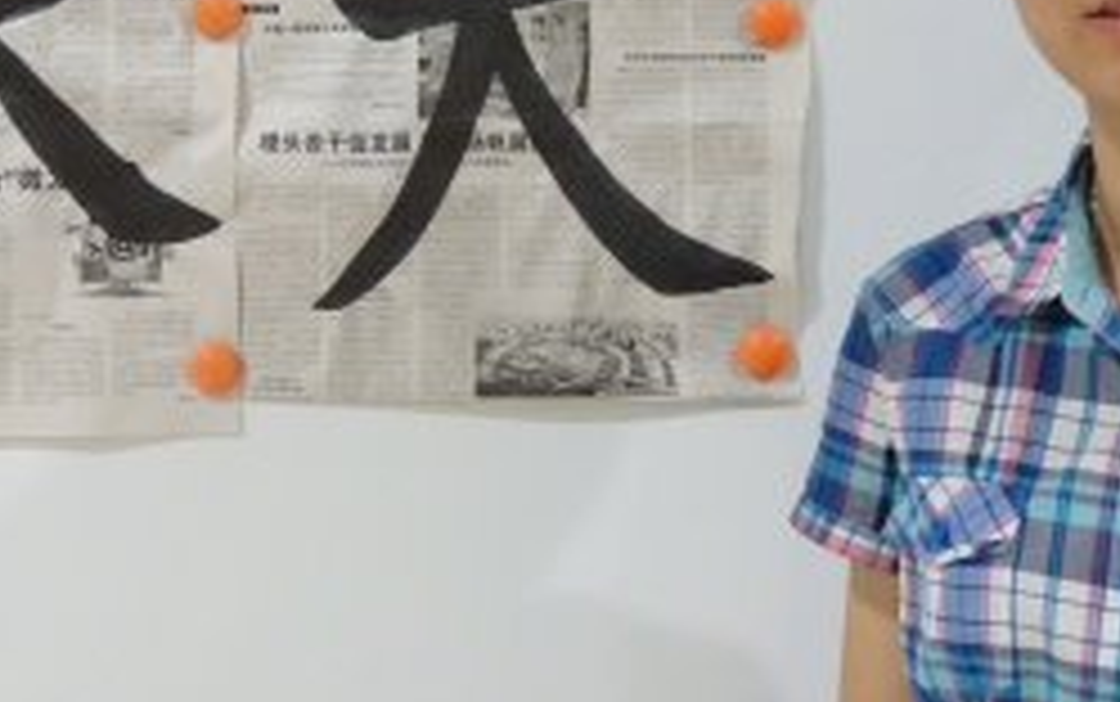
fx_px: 2352
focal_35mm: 77
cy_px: 106
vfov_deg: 16.8
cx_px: 580
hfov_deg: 26.8
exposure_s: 1/20
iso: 800
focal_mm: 6.6
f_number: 3.6
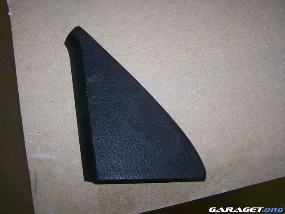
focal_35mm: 38
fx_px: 313
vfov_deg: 37.7
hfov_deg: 49.0
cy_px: 107
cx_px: 142
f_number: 2.8
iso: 80
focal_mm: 6.3
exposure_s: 1/60
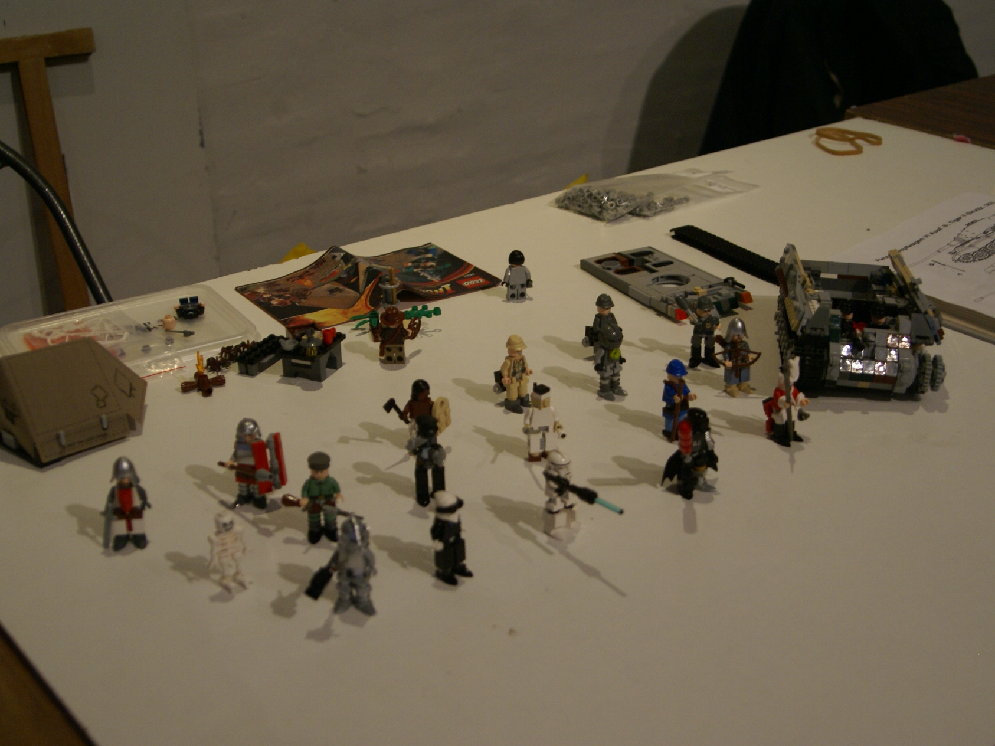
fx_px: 1322
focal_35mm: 46
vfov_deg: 31.5
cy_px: 369
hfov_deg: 41.2
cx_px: 533
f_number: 4
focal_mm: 28
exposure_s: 1/25
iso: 400
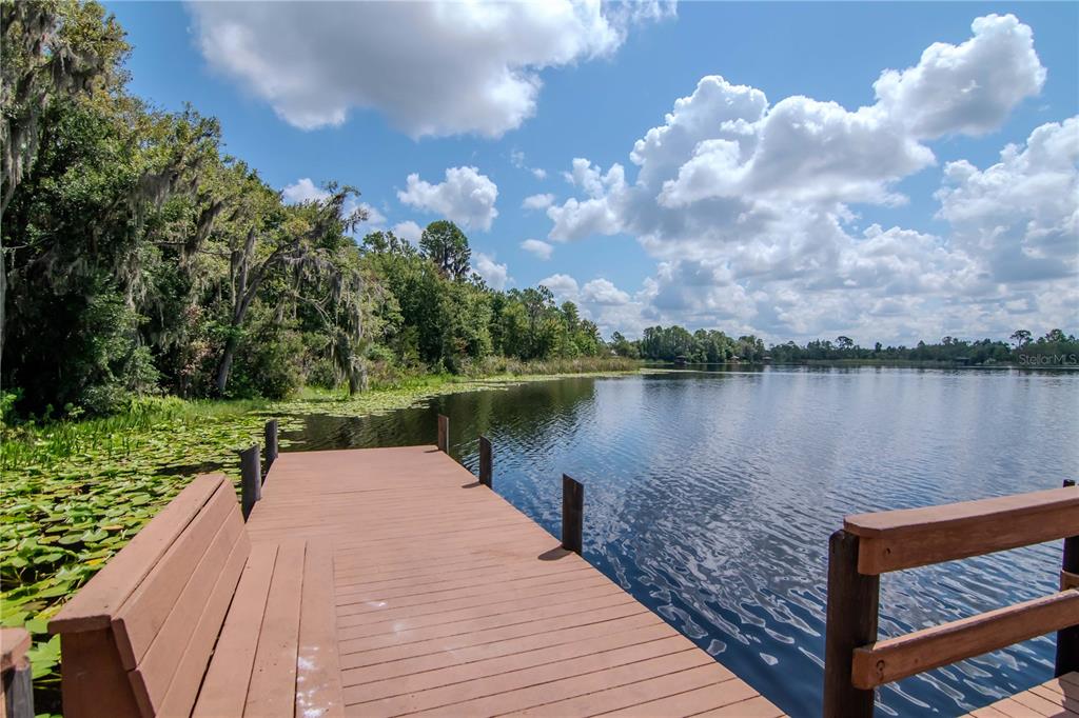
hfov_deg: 95.0
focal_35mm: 16
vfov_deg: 72.0
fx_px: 494
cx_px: 540
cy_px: 359
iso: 800
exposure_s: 1/3200
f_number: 7.1
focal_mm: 11
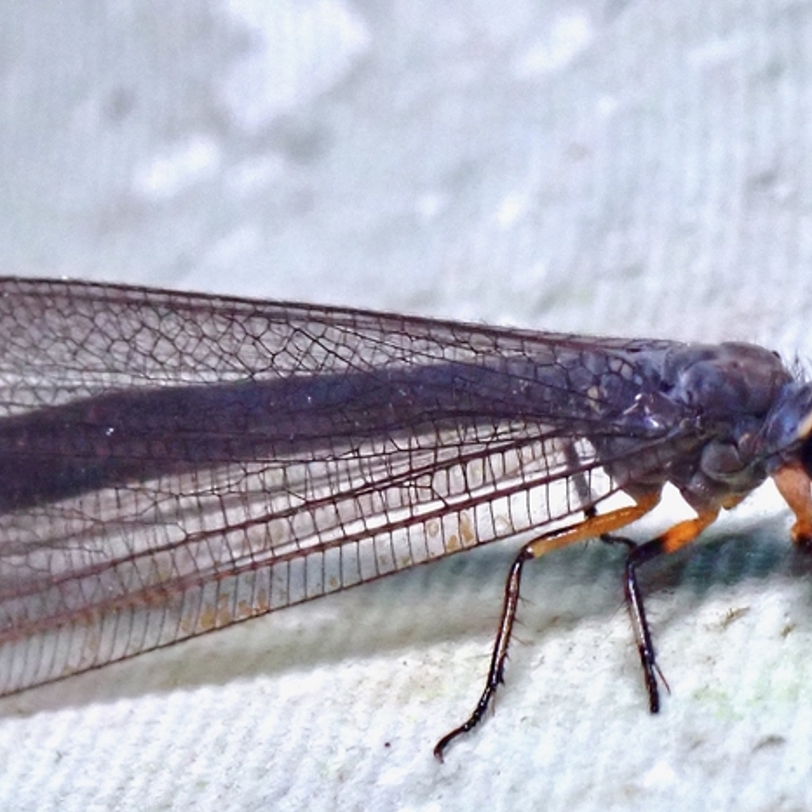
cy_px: 520
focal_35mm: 216
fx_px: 5732
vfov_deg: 8.1
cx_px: 307
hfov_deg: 8.1
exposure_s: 1/200
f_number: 6.3
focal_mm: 18
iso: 1250
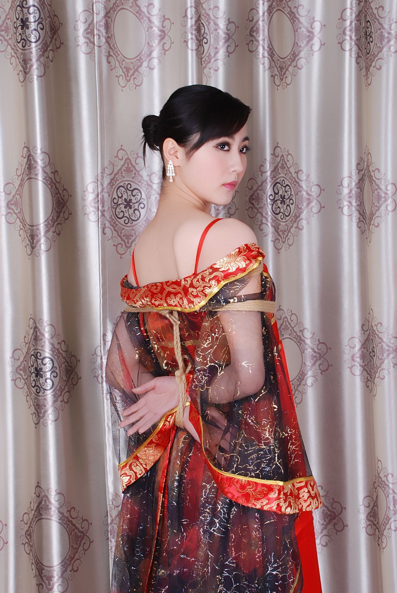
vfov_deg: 33.4
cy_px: 296
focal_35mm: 60
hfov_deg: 22.7
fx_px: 990
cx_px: 198
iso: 100
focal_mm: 40
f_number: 11
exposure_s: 1/8
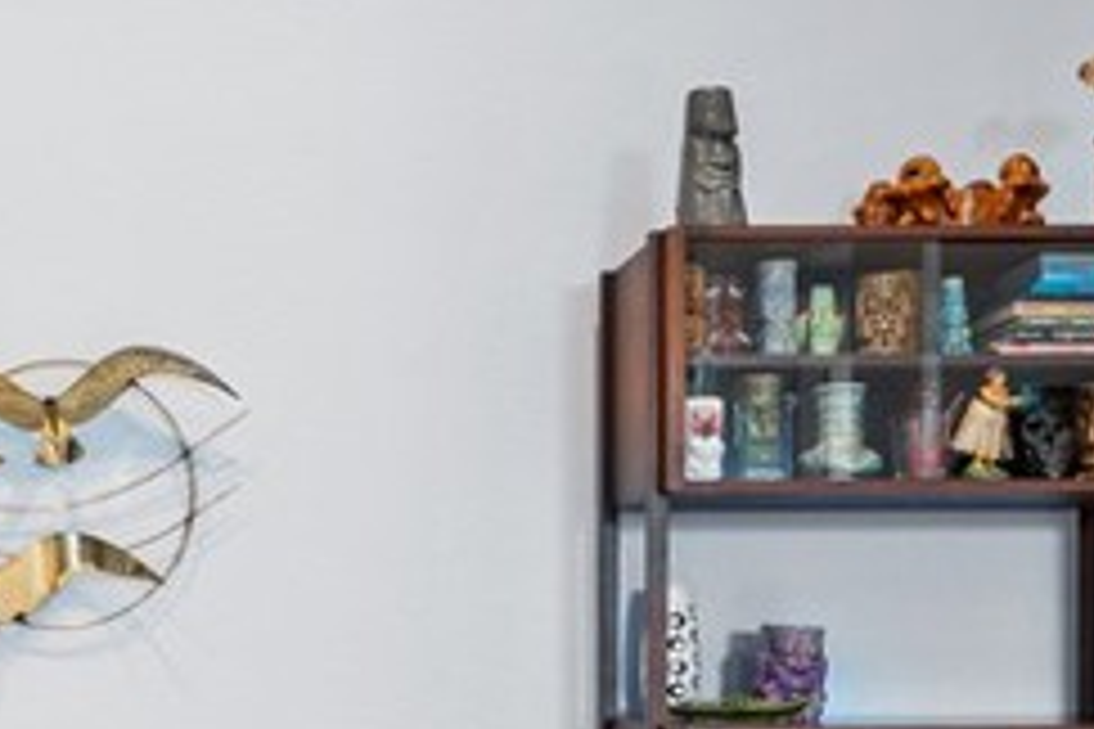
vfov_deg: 22.4
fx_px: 1793
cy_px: 655
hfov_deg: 32.5
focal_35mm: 59
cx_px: 144
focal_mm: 14
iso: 100
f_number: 8
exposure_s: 1/1.25
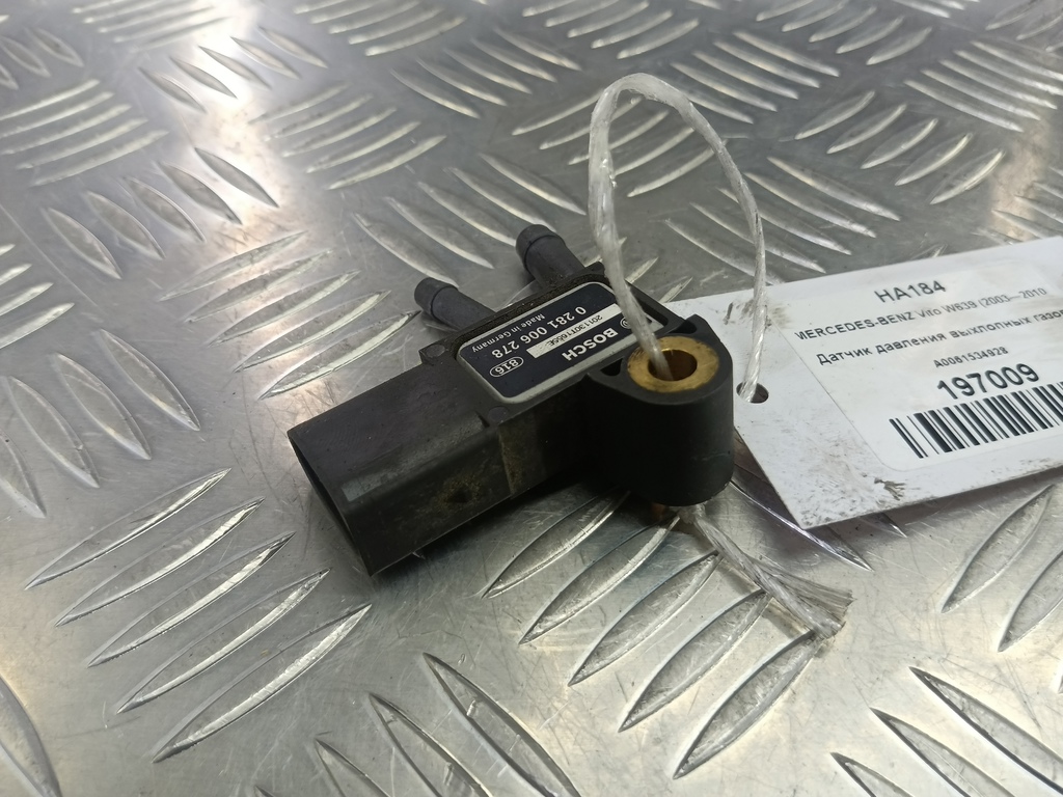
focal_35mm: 23
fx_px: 706
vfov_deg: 58.9
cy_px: 398
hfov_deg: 73.9
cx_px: 532
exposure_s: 1/50
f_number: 1.6
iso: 130
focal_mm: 4.11
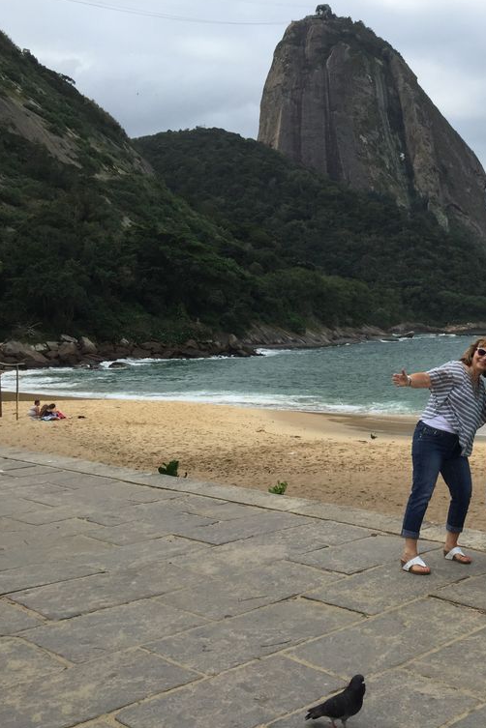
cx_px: 461
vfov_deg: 47.4
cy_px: 359
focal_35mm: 41
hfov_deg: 30.8
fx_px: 830
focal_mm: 4.15
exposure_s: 1/1412
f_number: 2.2
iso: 32
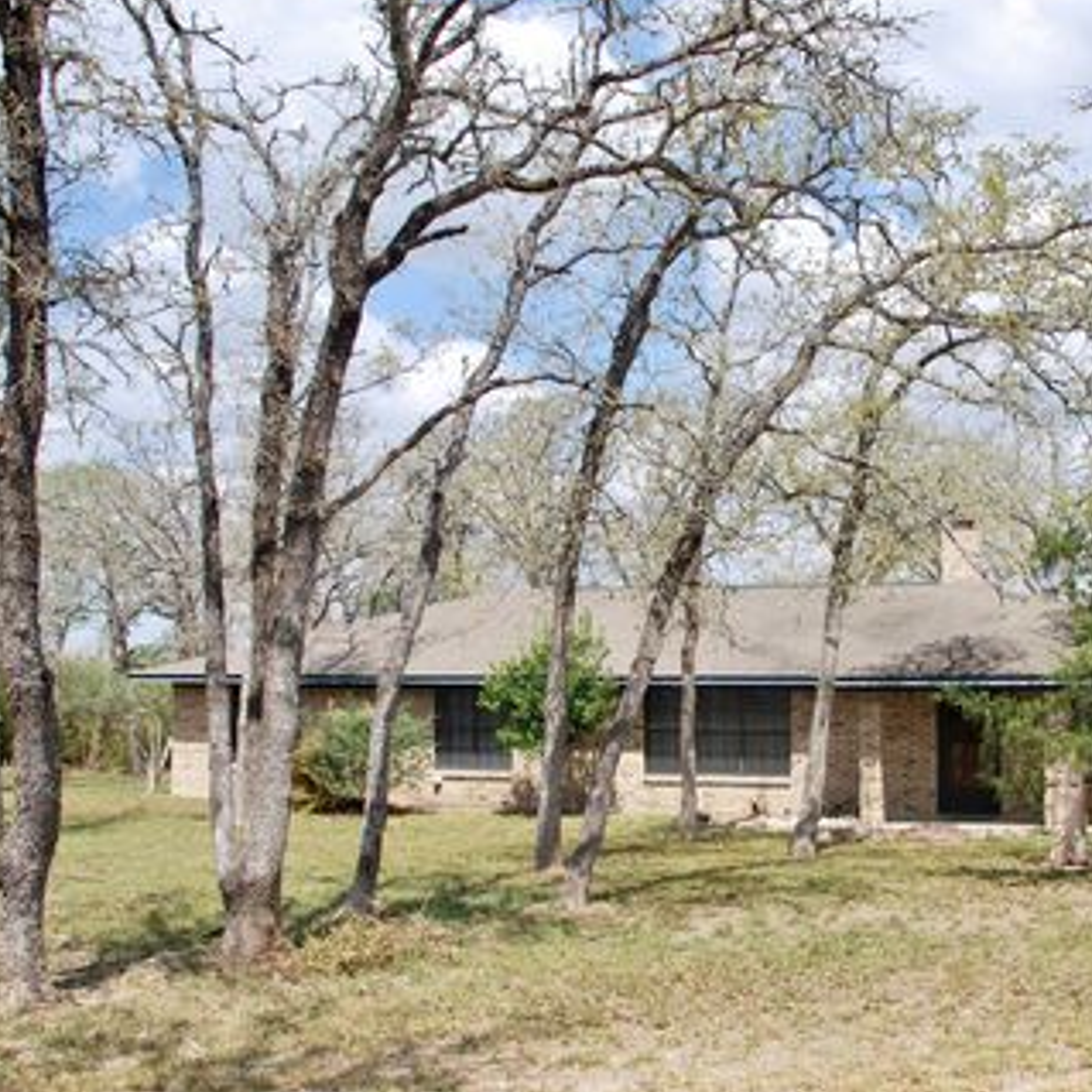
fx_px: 1570
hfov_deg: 37.9
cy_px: 522
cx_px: 722
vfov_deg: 38.3
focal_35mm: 44
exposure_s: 1/250
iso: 100
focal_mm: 22
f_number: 8
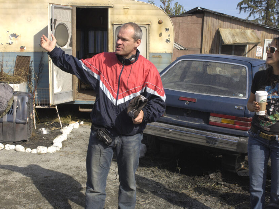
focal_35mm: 46
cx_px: 128
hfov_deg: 41.2
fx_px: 371
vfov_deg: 31.5
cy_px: 104
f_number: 9.5
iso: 250
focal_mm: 28
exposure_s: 1/350
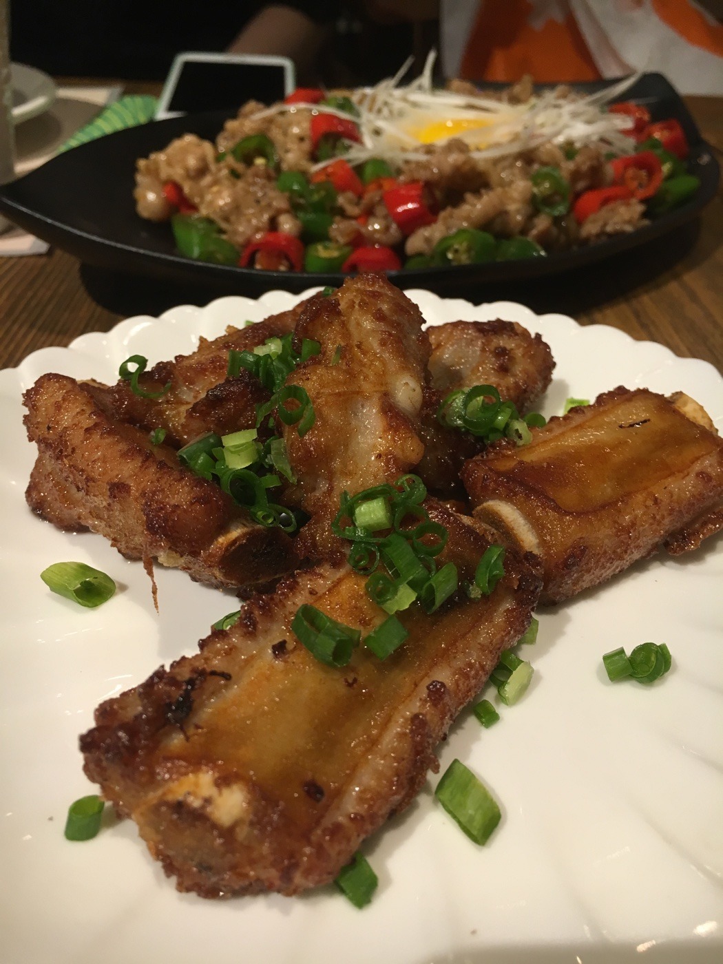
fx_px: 808
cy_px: 482
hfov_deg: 48.2
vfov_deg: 61.7
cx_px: 362
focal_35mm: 29
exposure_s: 1/33
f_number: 2.2
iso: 100
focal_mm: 4.15
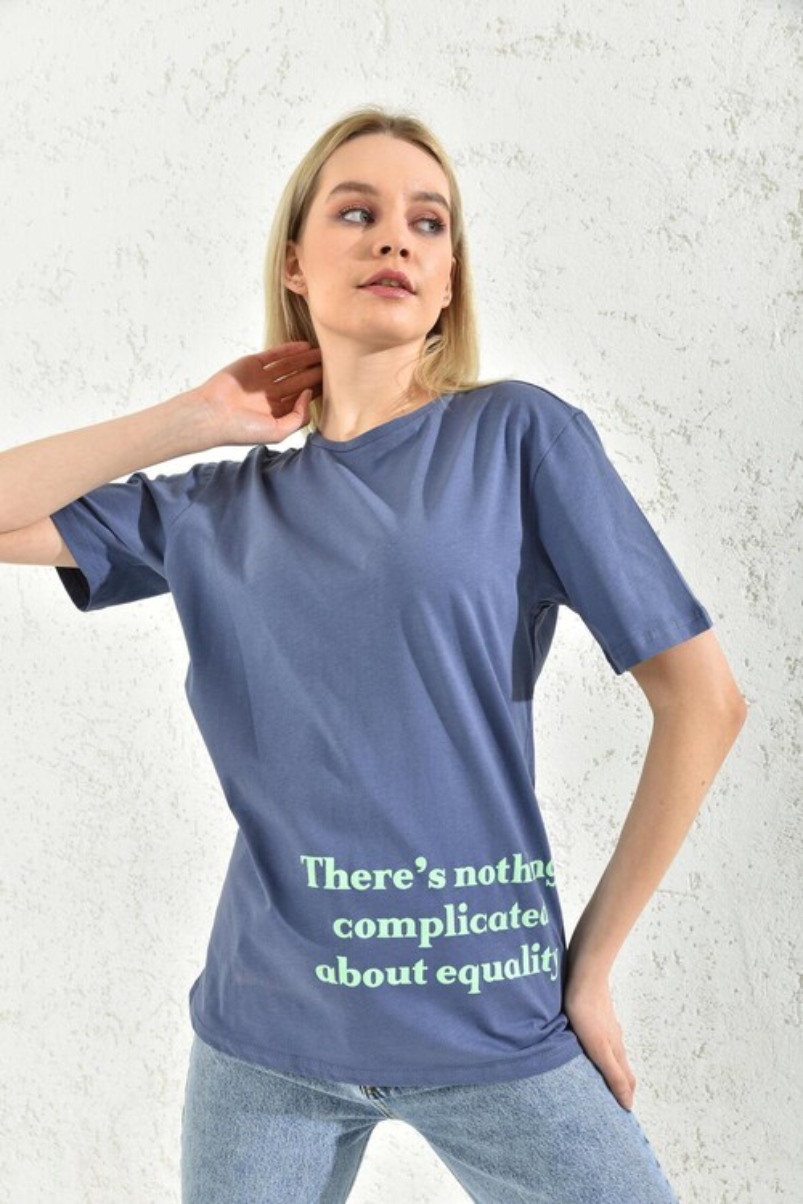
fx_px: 1204
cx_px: 402
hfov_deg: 36.9
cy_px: 602
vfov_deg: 53.1
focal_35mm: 36
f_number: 7.1
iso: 100
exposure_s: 1/160
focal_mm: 36
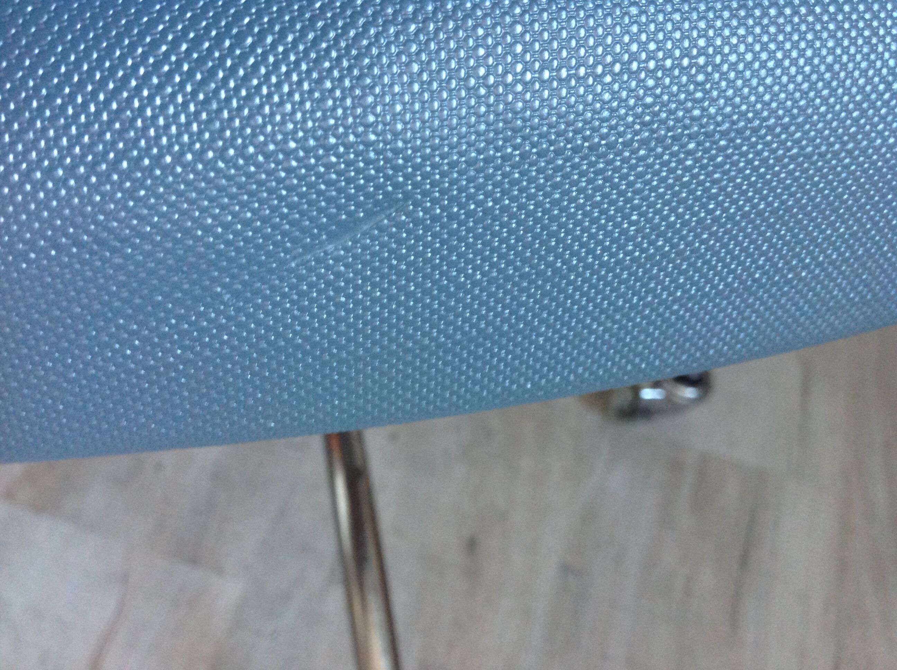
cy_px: 335
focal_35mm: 35
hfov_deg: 52.7
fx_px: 906
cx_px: 448
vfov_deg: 40.6
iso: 200
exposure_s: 1/15
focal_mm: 4.28
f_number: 2.4
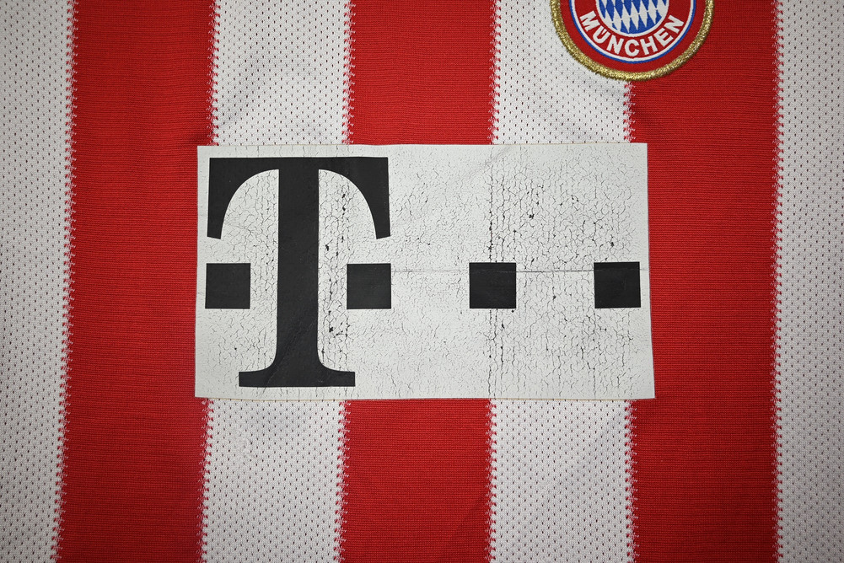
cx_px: 422
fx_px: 727
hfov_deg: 60.3
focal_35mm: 31
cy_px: 282
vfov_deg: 42.4
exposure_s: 1/125
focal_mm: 31
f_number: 4.8
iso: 200
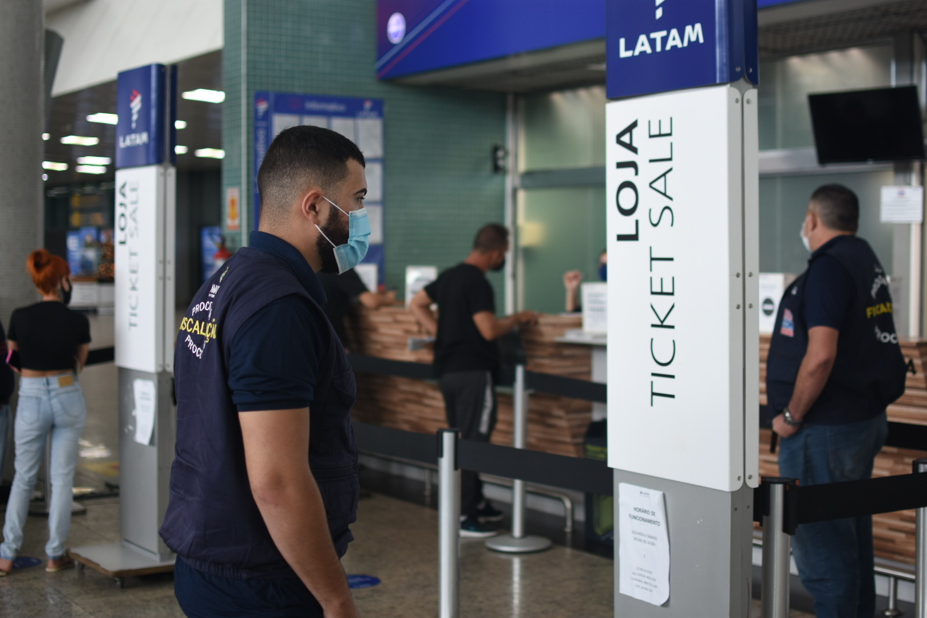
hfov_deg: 37.9
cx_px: 464
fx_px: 1352
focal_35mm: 52
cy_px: 309
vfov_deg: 25.8
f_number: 1.8
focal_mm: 35
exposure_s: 1/200
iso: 320
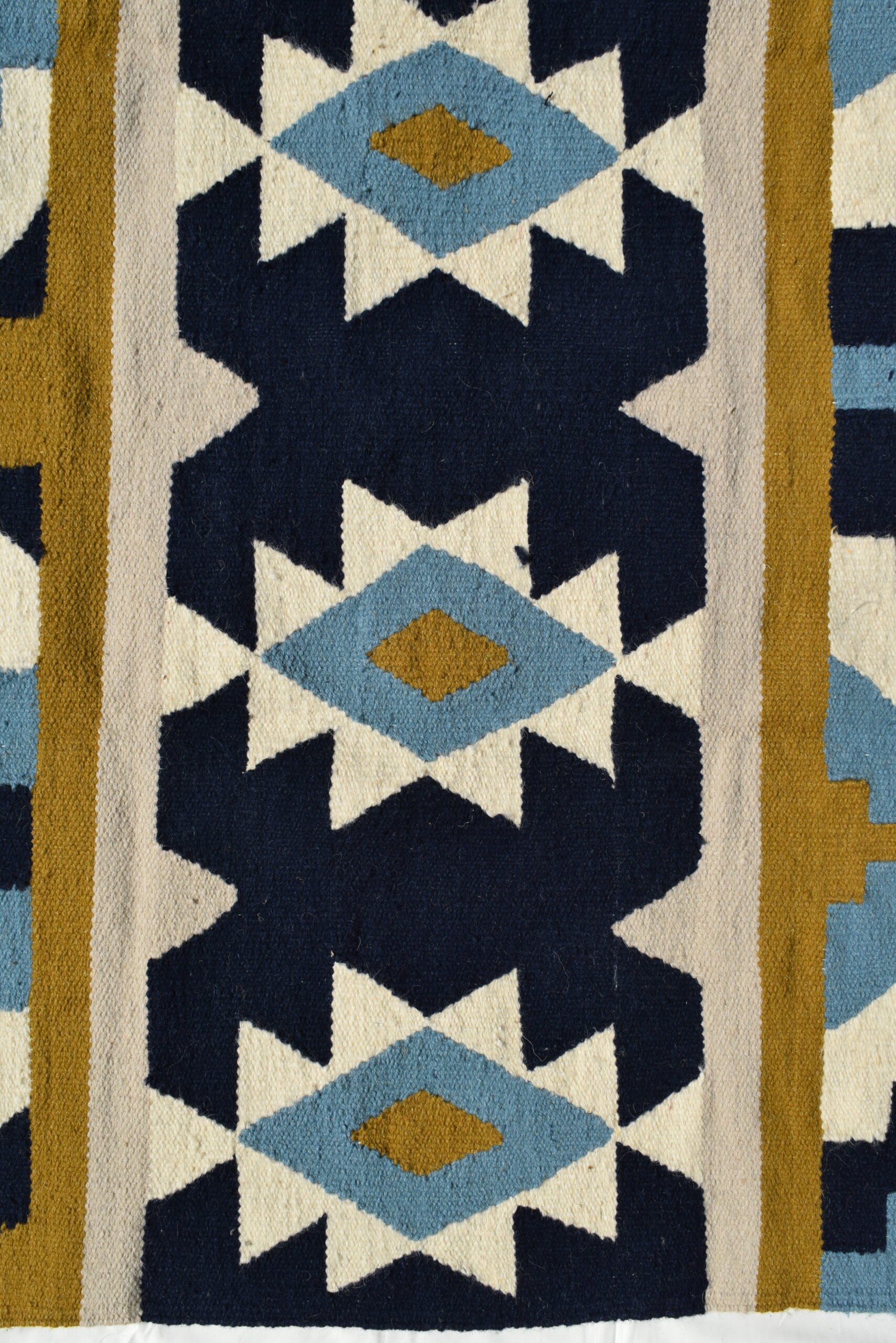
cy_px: 672
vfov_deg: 46.4
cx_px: 448
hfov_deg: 31.9
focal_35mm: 42
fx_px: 1567
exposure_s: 1/640
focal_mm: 28
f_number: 9
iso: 200
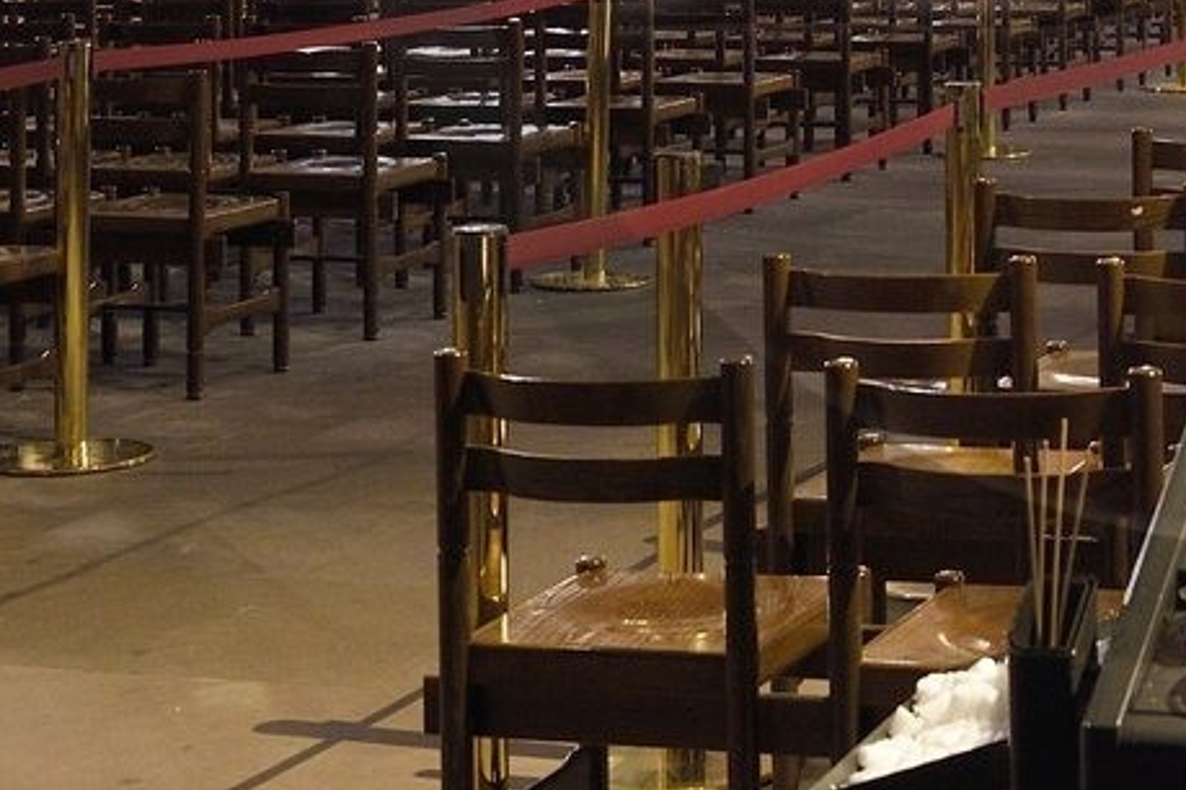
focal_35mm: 101
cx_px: 1344
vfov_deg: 12.8
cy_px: -396
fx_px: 3327
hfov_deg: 19.3
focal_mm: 29
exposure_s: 1/6
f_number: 5.6
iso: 1600
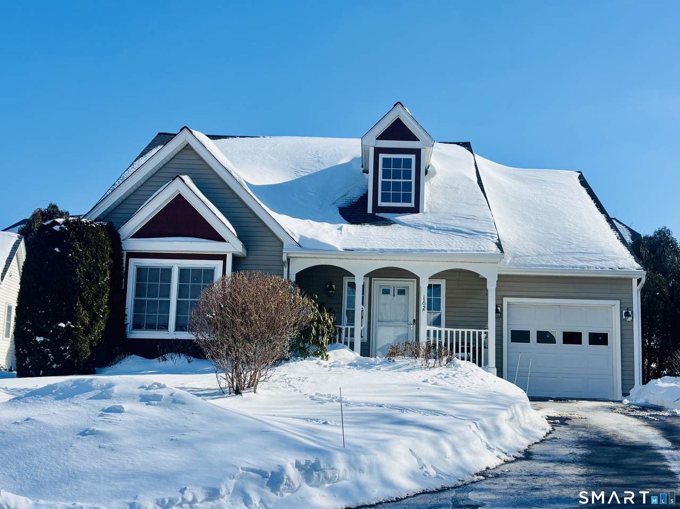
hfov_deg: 67.3
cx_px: 340
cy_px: 254
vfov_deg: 53.0
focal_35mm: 26
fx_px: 511
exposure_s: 1/5952
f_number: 1.6
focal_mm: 5.96
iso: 50
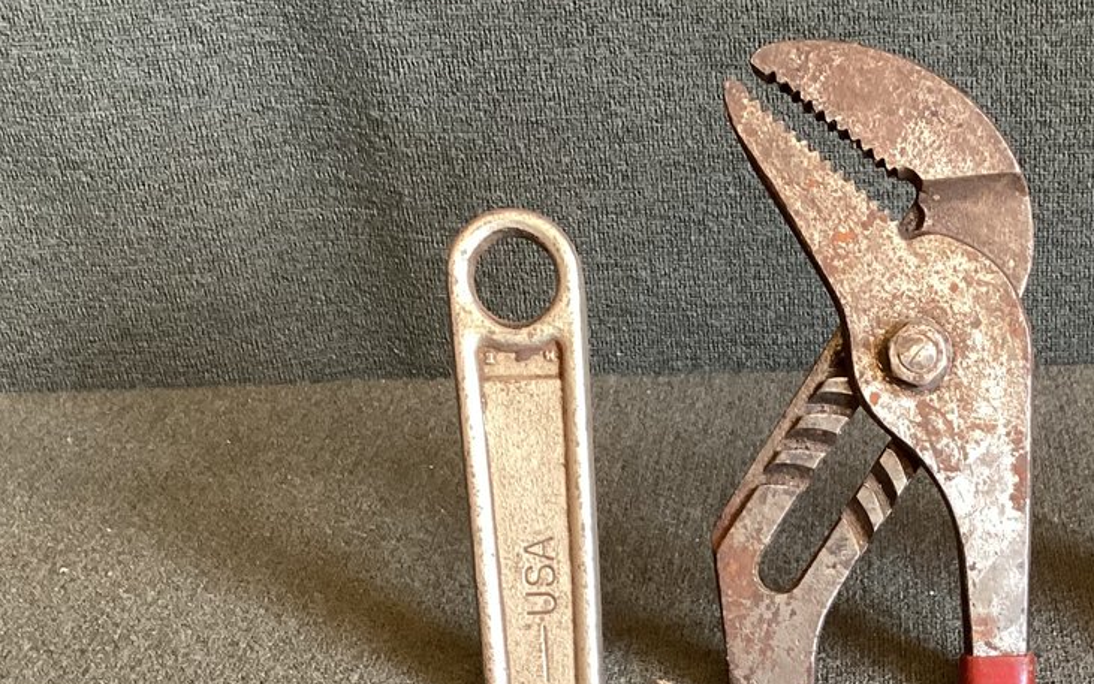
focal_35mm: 68
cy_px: 830
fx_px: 2028
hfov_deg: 29.2
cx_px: 941
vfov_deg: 18.1
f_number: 2.4
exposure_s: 1/50
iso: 125
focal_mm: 3.3
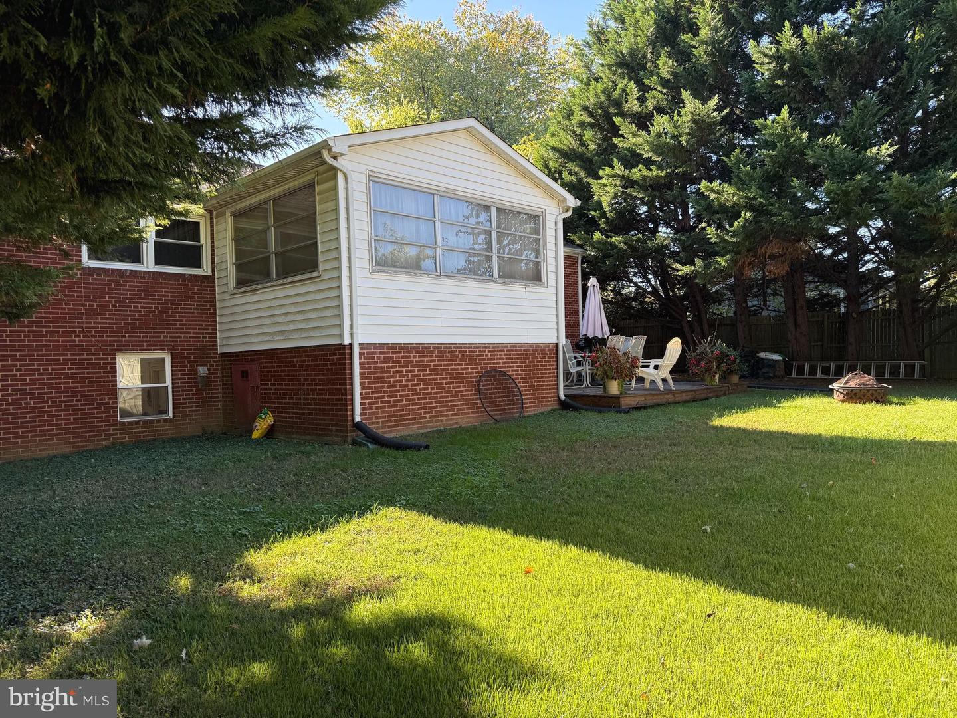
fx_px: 664
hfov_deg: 71.6
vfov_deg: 56.8
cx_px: 478
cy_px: 359
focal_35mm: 24
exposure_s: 1/433
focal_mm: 6.76
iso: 80
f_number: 1.78
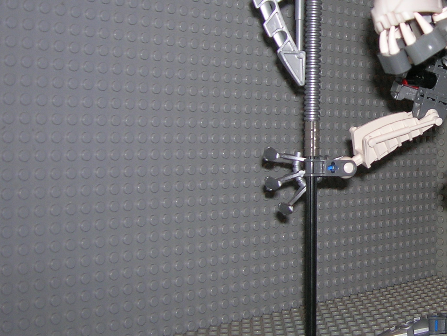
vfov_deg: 22.5
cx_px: 421
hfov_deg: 28.4
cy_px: 118
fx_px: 839
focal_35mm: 65
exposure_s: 1/60.1
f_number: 2.9
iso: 50
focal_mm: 5.7
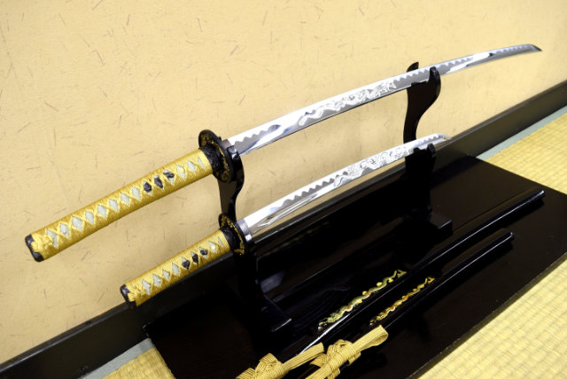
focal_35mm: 32
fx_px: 497
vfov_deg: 41.8
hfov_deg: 59.4
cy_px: 190
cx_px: 284
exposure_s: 1/30
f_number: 6.3
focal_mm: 21
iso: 640
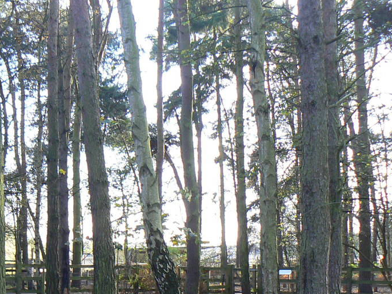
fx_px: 951
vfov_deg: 17.1
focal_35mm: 84
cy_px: 301
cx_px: 34
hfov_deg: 22.7
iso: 80
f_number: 4
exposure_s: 1/50
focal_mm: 6
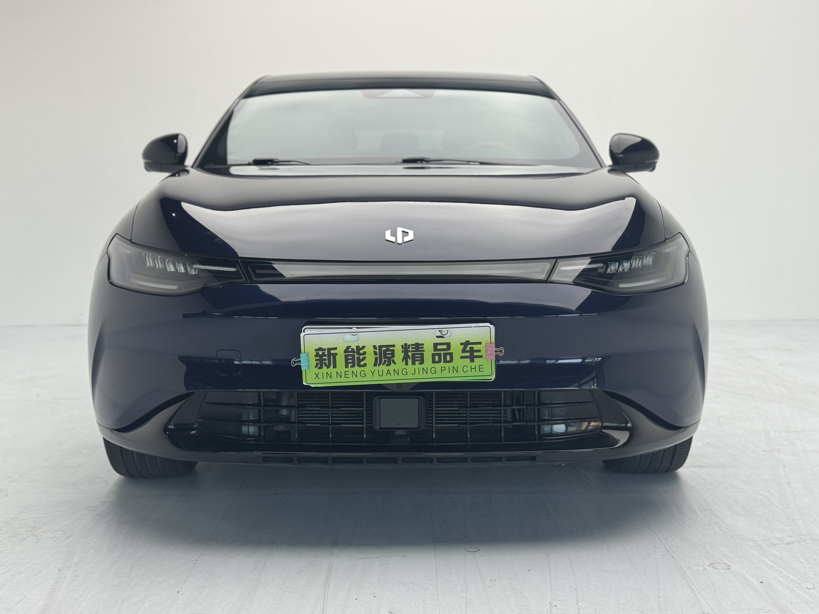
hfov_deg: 39.7
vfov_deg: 30.3
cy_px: 307
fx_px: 1136
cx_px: 410
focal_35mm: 48
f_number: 1.78
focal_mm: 6.76
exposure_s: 1/268
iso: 64
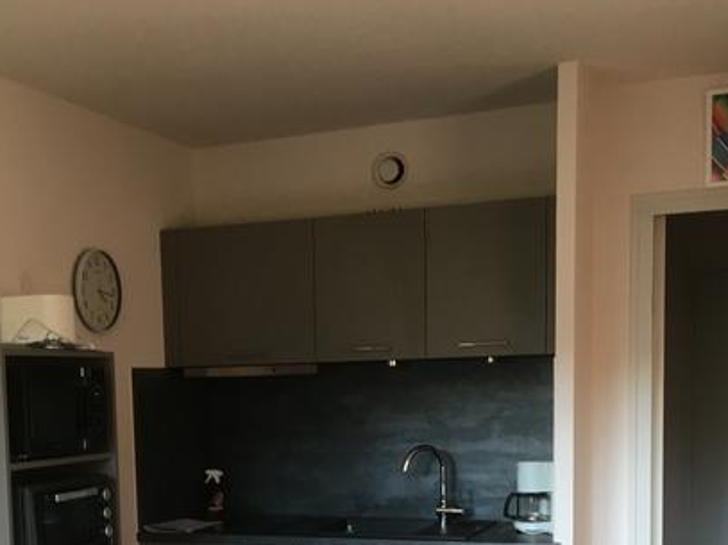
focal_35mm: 57
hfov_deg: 33.6
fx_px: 1198
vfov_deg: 24.7
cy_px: 516
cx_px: 275
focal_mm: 4.15
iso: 64
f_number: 2.2
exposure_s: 1/33
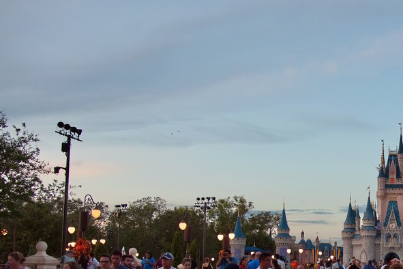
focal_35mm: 52
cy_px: 228
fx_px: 582
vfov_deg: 25.4
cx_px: 380
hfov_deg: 35.4
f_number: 4
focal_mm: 24
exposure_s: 1/50
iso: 140
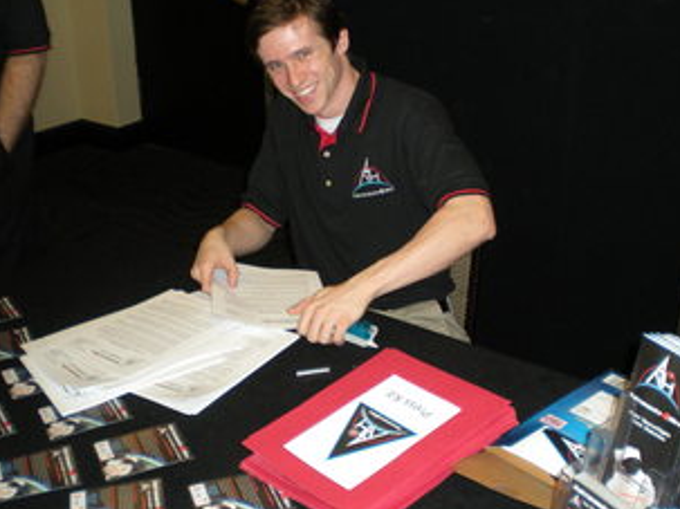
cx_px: 396
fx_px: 962
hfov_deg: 38.8
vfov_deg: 29.6
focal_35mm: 49
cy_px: 212
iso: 176
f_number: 3.1
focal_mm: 6.3
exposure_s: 1/60
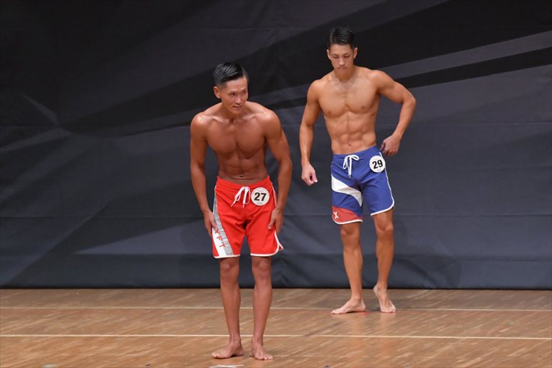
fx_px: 4368
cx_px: 276
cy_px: 184
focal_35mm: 285
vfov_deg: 4.8
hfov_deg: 7.2
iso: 6400
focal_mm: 190
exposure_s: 1/400
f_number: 5.6
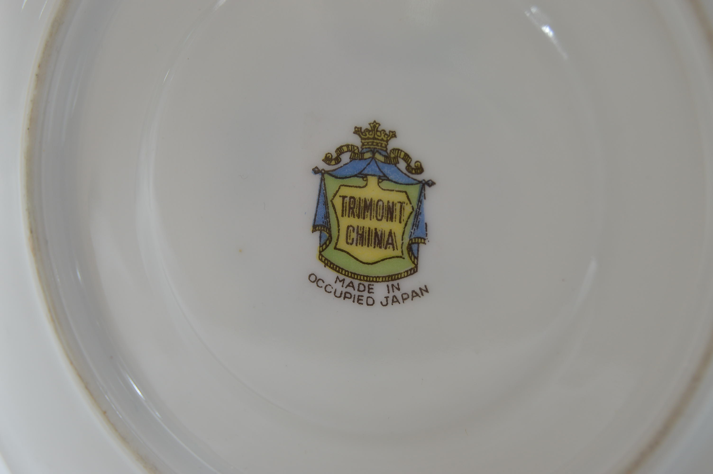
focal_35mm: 82
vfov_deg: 16.5
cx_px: 356
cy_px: 237
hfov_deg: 24.6
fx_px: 1632
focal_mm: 55
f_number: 9
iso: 200
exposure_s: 1/100
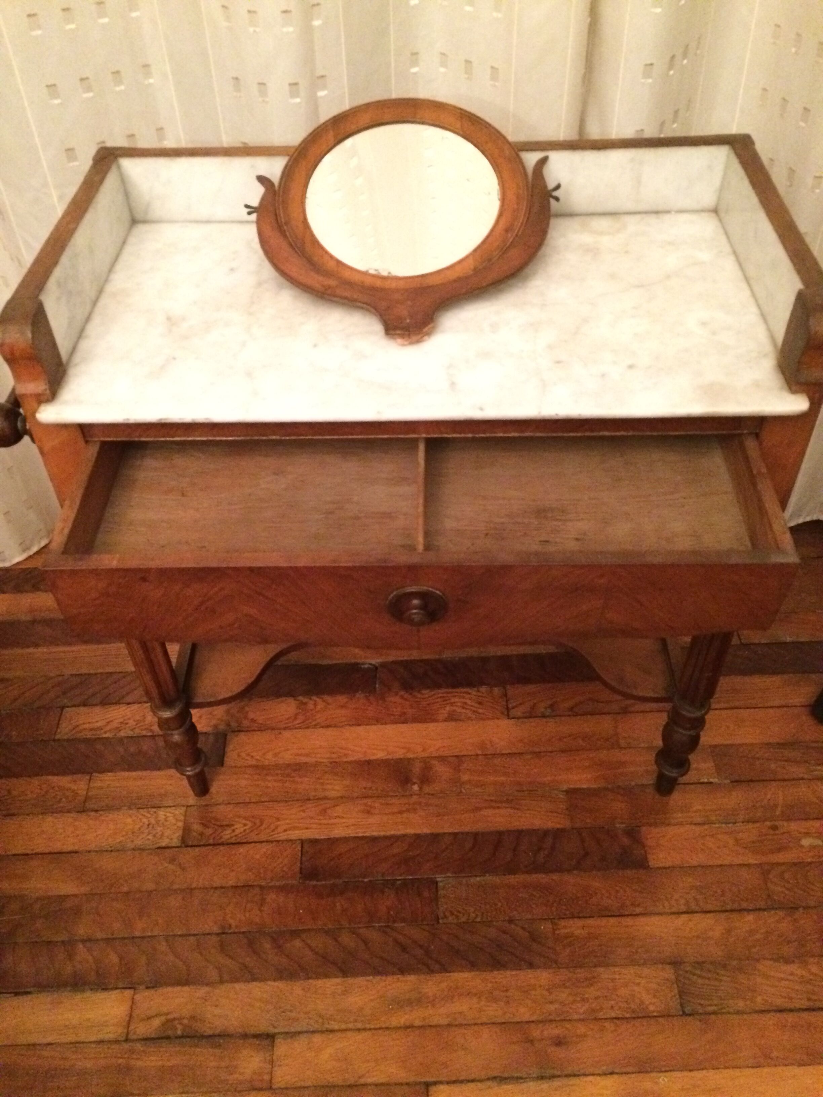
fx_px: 919
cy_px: 548
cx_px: 412
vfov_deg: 61.7
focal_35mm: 29
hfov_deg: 48.2
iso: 800
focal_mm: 4.15
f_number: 2.2
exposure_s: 1/17
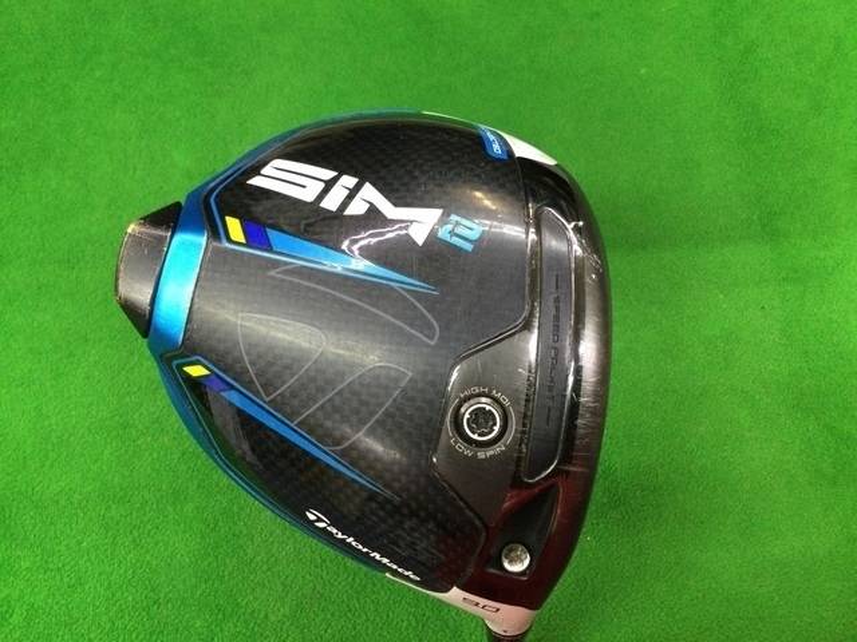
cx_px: 428
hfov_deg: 58.4
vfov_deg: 45.4
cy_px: 321
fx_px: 767
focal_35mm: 31
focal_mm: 3.3
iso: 160
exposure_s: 1/30
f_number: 2.4
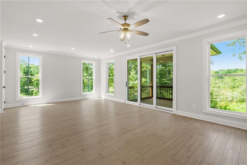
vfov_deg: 73.8
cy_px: 82
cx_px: 124
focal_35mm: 16
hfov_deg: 96.7
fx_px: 110
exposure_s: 1/15
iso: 250
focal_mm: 16
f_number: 8
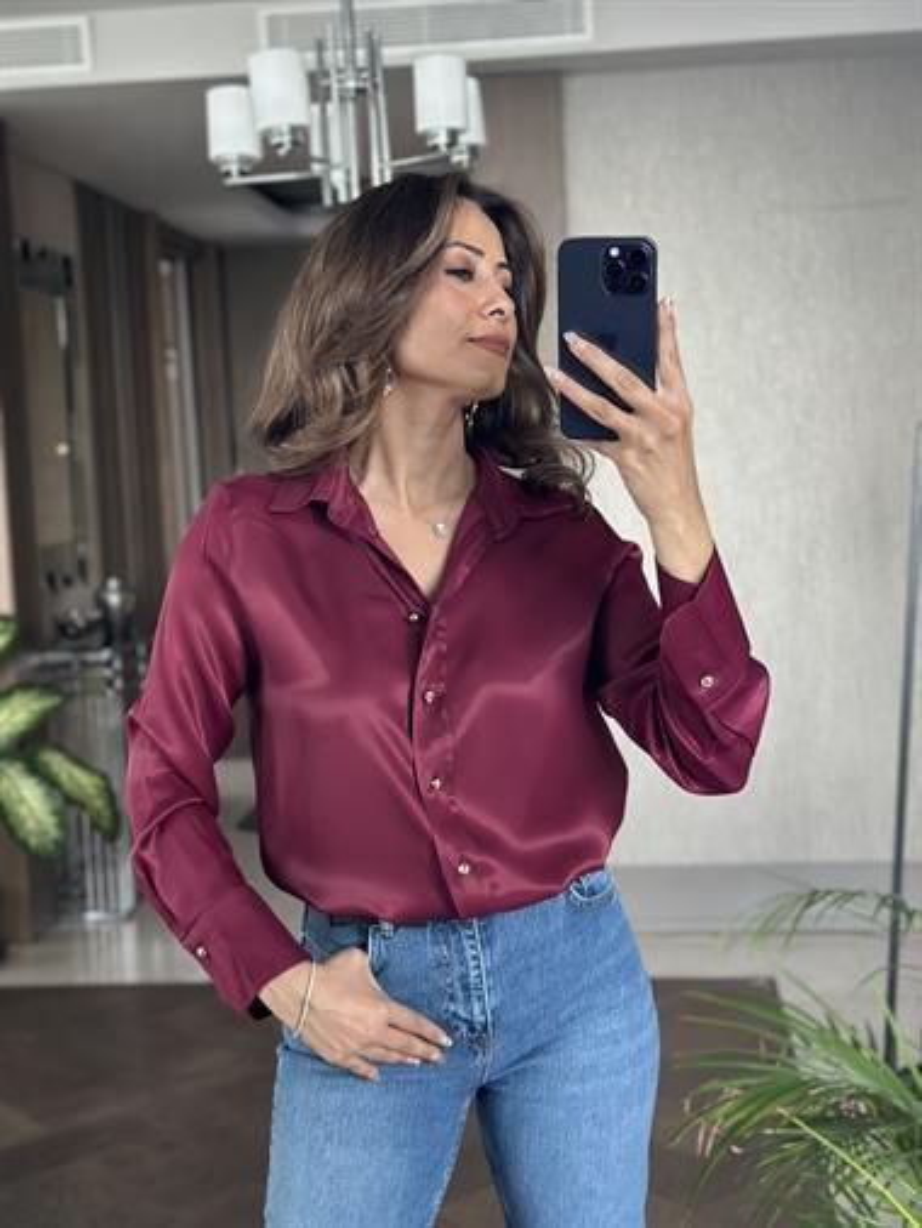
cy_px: 614
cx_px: 461
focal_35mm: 48
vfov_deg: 39.6
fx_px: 1703
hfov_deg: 30.3
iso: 400
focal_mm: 6.86
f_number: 1.78
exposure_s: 1/60
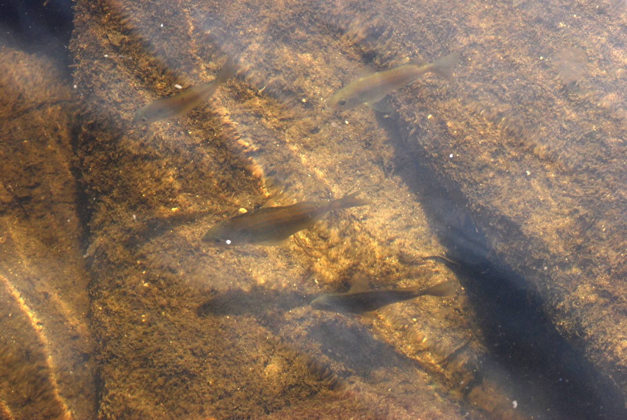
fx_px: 2877
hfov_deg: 12.4
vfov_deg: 8.3
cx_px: 314
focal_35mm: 165
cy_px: 210
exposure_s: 1/160
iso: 400
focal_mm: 110
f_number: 9
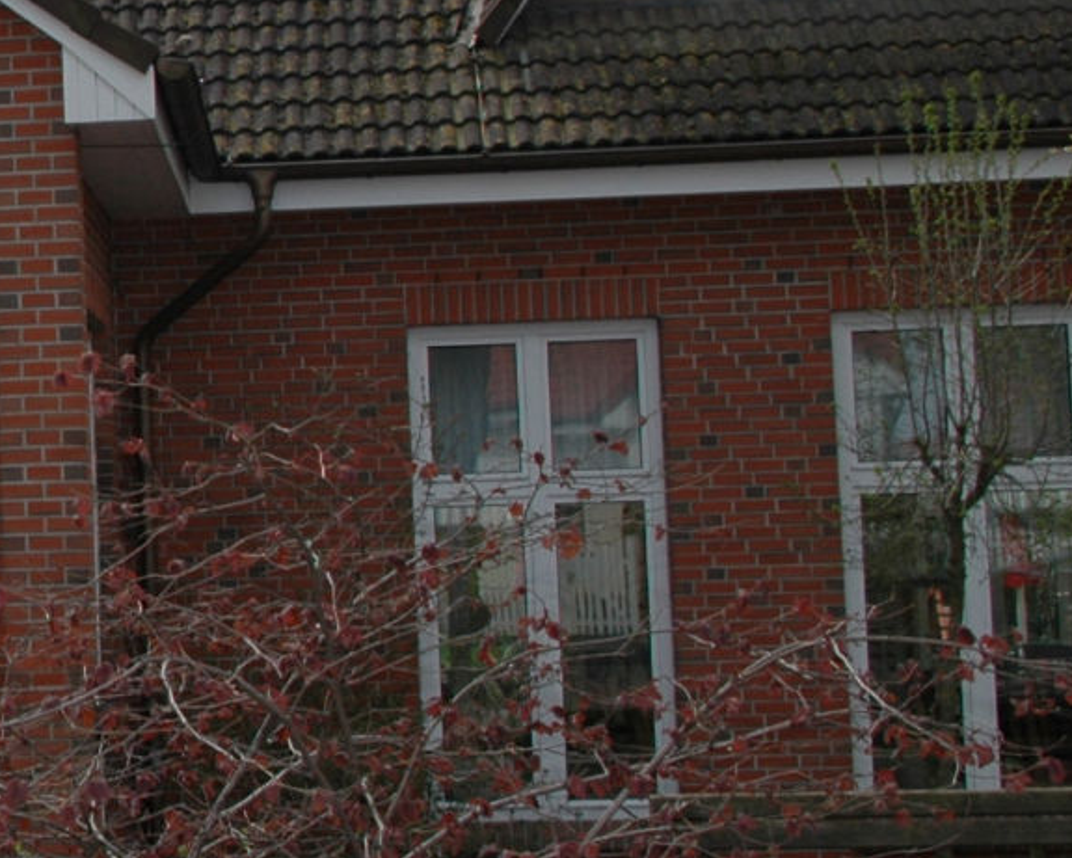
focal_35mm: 100
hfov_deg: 17.5
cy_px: 236
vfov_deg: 15.3
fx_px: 3173
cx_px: -467
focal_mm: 20
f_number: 9
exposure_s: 1/320
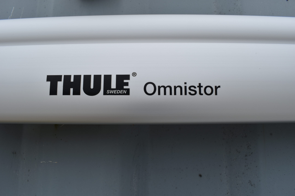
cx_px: 148
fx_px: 221
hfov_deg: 67.4
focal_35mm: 27
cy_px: 98
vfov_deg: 47.9
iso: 100
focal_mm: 18
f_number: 8
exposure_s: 1/125
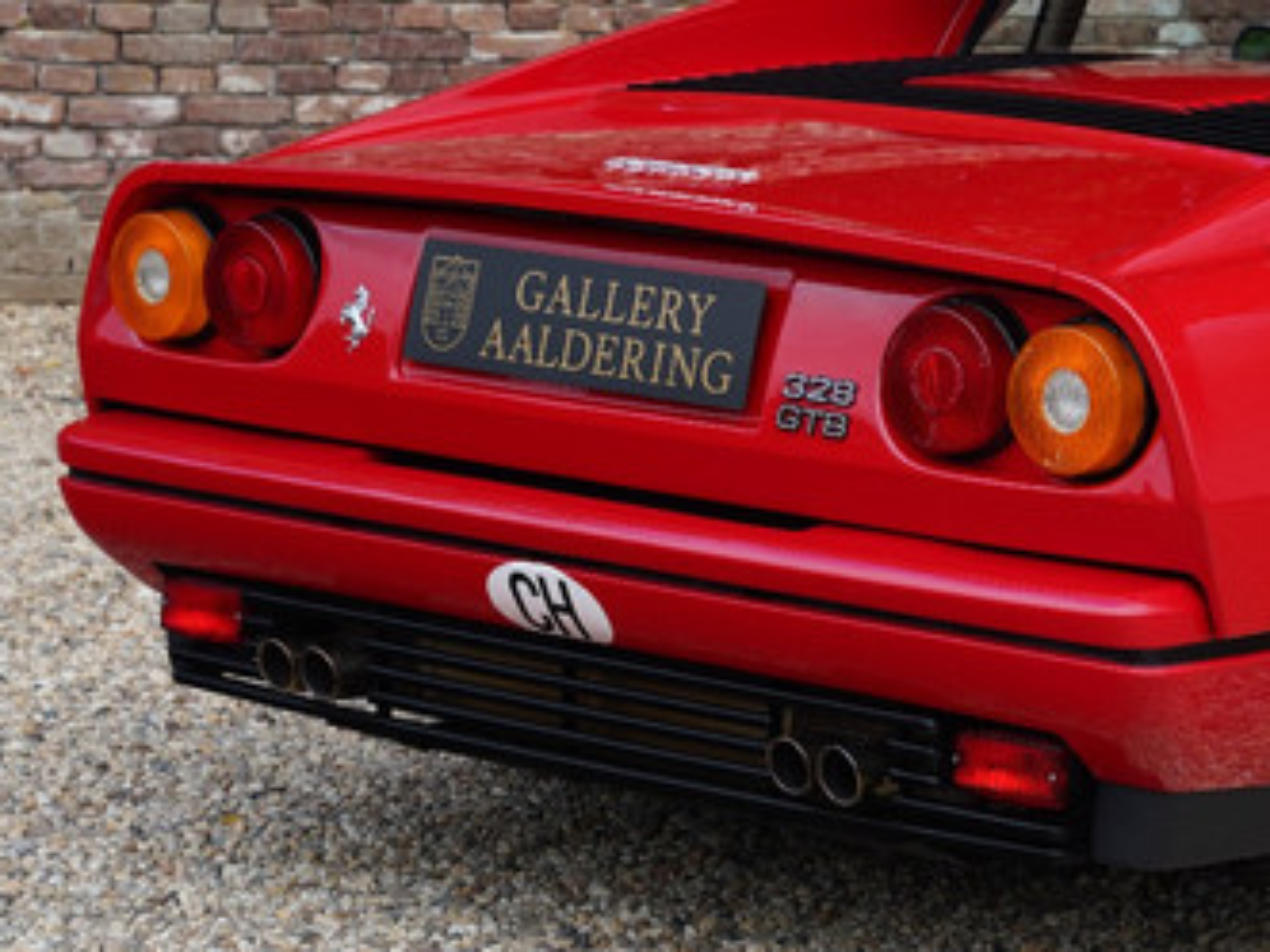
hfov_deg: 15.9
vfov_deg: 12.3
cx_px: 1392
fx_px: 4406
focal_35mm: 120
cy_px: 193
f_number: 6.3
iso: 100
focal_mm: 51.9
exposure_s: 1/60
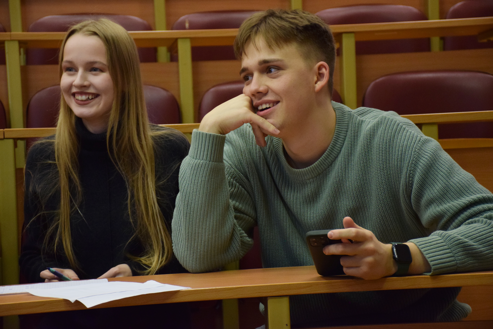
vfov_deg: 13.0
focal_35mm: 105
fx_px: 1438
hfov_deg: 19.5
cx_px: 246
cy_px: 164
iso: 1250
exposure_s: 1/100
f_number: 5
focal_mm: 70
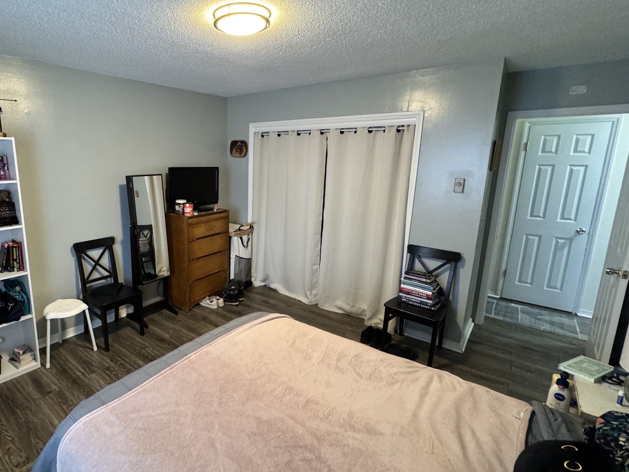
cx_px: 221
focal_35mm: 19
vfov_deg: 68.6
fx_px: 345
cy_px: 225
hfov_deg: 82.4
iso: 500
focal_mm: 2.22
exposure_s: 1/60
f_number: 2.2
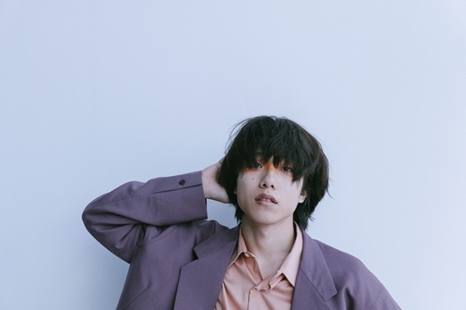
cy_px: 155
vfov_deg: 30.5
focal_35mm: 44
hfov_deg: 44.5
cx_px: 233
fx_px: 569
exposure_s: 1/160
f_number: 5.6
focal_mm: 44
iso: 400
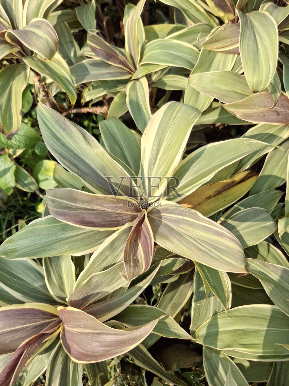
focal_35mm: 25
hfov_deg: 54.9
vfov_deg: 69.4
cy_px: 193
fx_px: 278
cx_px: 144
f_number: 1.8
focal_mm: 4.69
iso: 25
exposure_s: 1/608
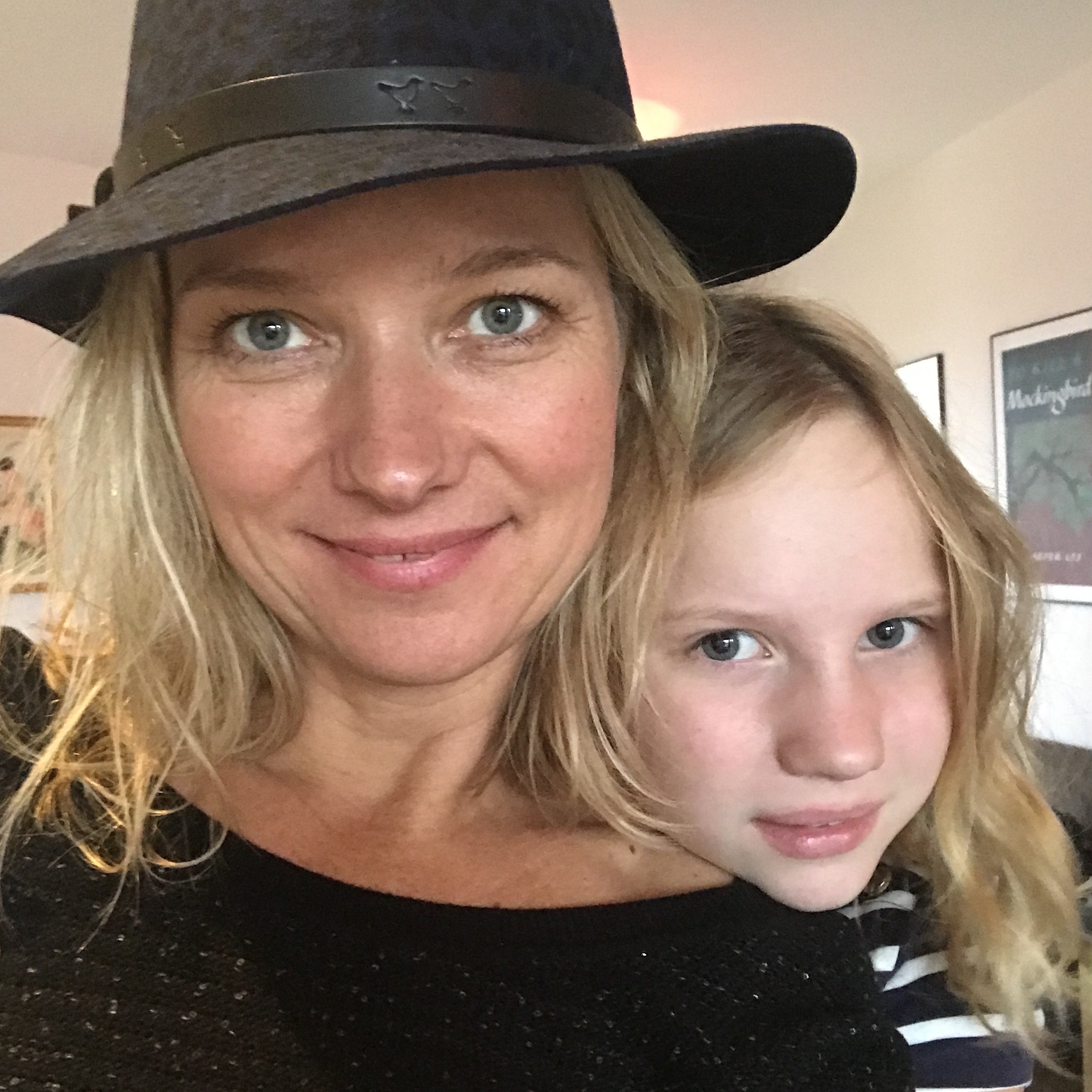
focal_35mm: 39
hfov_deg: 42.8
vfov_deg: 42.8
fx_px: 1392
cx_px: 549
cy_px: 572
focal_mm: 2.87
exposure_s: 1/17
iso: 200
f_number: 2.2
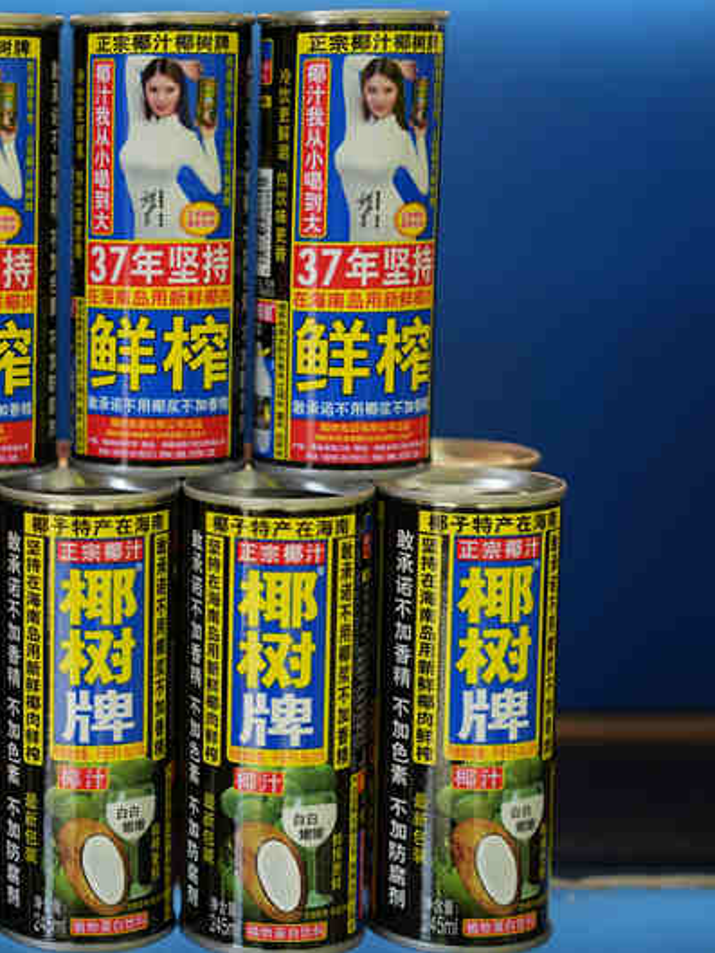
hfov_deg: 18.7
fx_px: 2120
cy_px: 476
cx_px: 13
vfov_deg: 25.3
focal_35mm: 77
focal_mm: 53
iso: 200
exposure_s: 1/320
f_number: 2.8
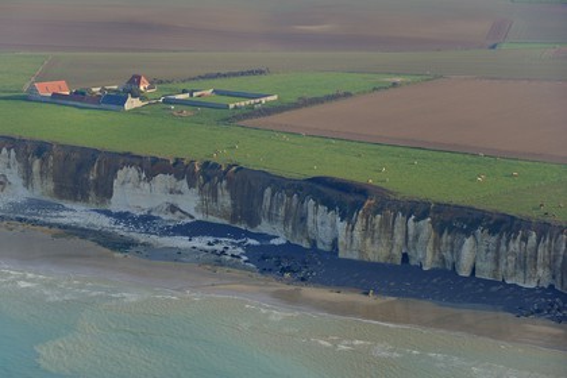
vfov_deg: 9.1
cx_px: 284
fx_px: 2362
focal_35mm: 150
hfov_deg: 13.7
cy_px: 189
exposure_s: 1/800
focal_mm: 150
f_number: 7.1
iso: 400
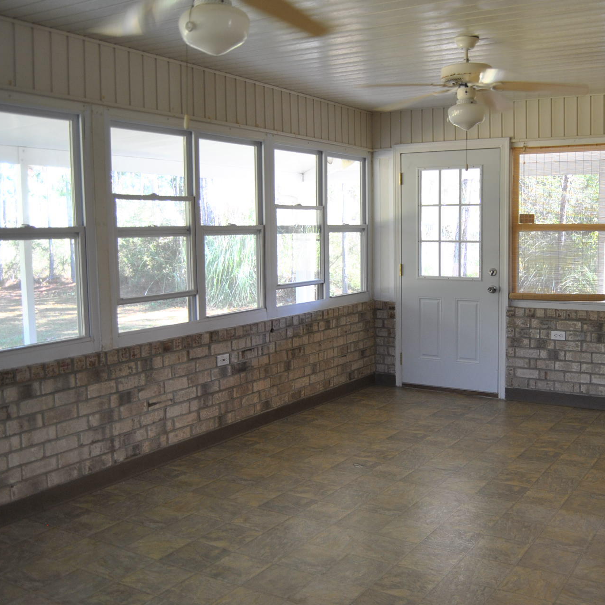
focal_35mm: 35
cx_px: 372
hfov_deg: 46.9
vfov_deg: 47.2
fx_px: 692
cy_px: 301
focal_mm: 18
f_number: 3.5
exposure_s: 1/40
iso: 200
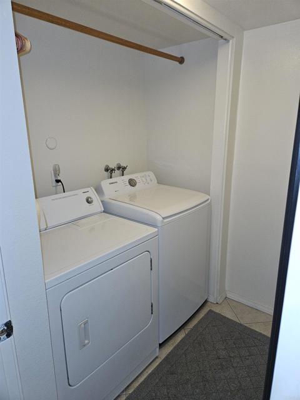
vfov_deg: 73.9
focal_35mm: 23
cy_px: 200
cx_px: 150
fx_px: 266
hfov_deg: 58.9
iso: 100
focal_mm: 5.4
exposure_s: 1/60
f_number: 1.8
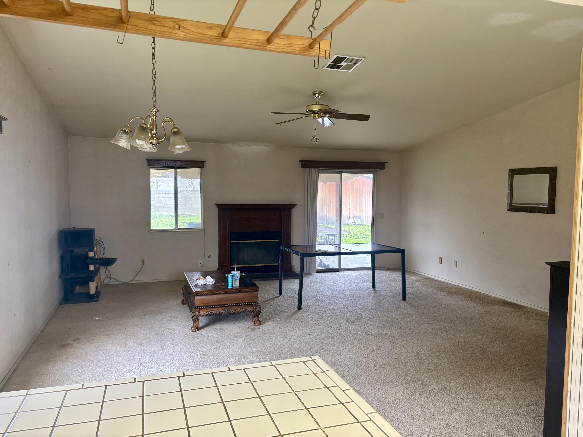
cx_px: 292
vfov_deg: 53.1
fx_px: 438
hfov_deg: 67.3
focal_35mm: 26
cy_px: 218
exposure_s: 1/60
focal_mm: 5.96
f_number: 1.6
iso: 160
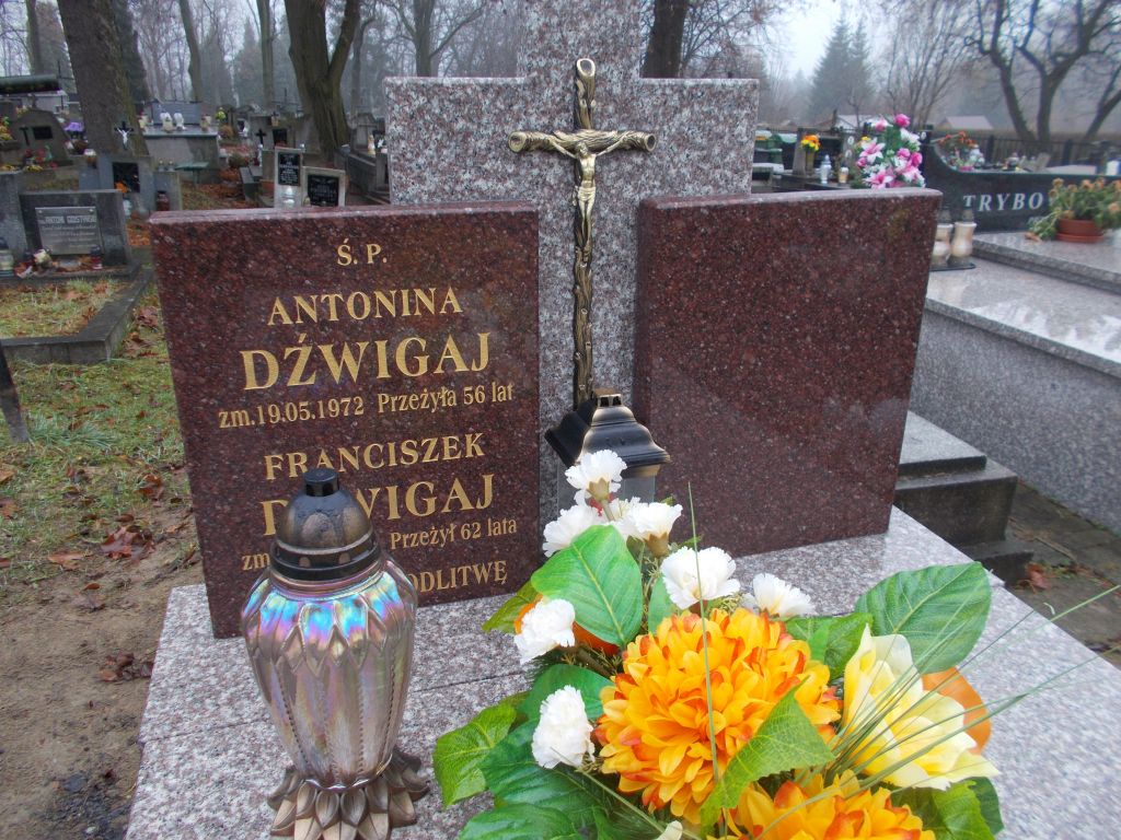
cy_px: 420
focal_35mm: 26
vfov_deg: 53.1
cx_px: 560
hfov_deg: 67.3
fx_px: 842
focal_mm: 4.6
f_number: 3.2
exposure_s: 1/30
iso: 80
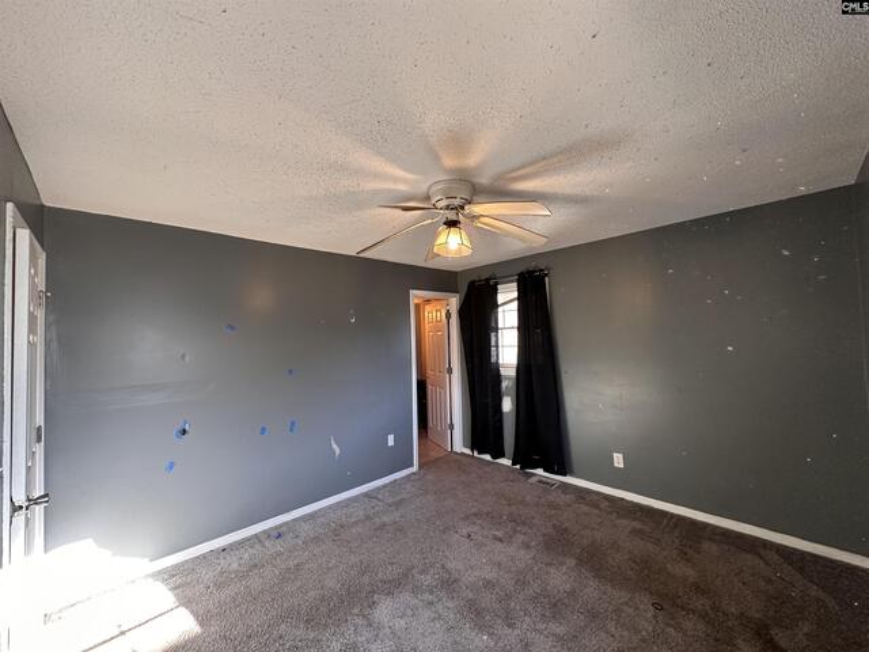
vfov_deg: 85.7
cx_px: 434
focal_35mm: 14
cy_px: 326
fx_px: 351
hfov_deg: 102.1
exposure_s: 1/60
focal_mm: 2.22
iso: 250
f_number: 2.2
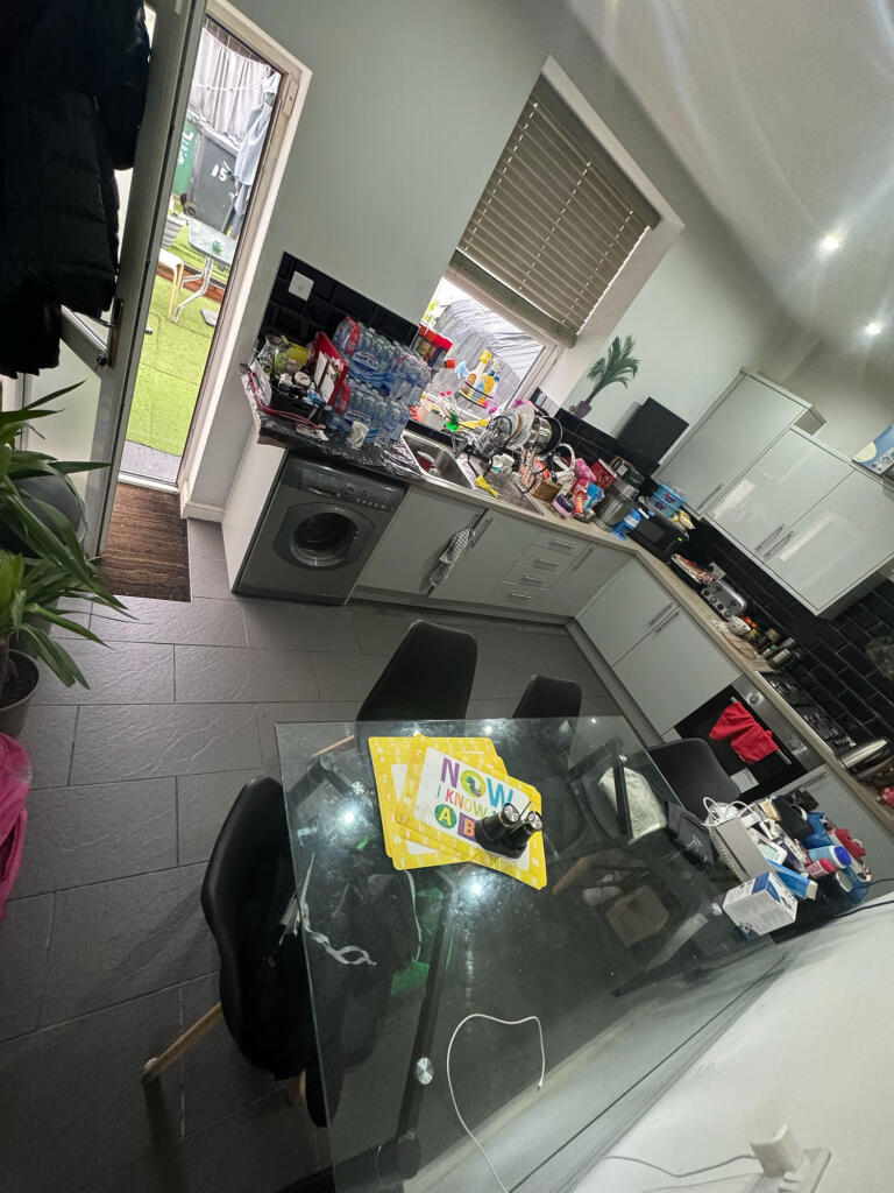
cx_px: 447
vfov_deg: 102.1
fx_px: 482
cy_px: 596
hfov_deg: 85.7
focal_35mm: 14
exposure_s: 1/60
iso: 640
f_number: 2.2
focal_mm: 2.22
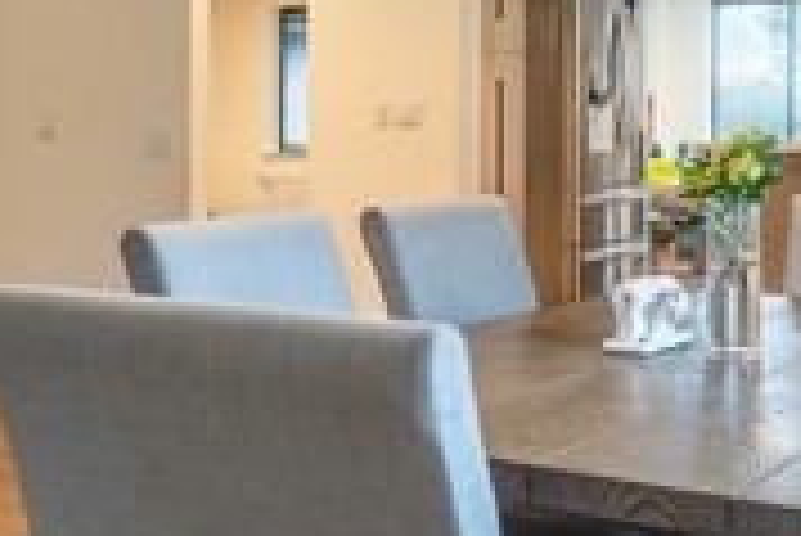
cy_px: 180
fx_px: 1358
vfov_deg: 22.2
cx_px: 135
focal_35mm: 61
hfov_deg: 31.8
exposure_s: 1/60
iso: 400
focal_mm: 17
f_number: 8
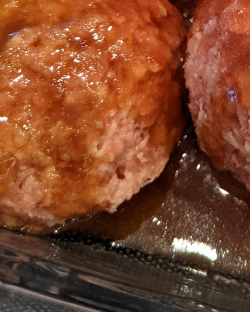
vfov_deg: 26.1
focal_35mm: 65
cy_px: -59
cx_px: 274
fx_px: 601
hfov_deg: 22.2
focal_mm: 4.44
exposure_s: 1/59.9
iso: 438
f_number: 1.8
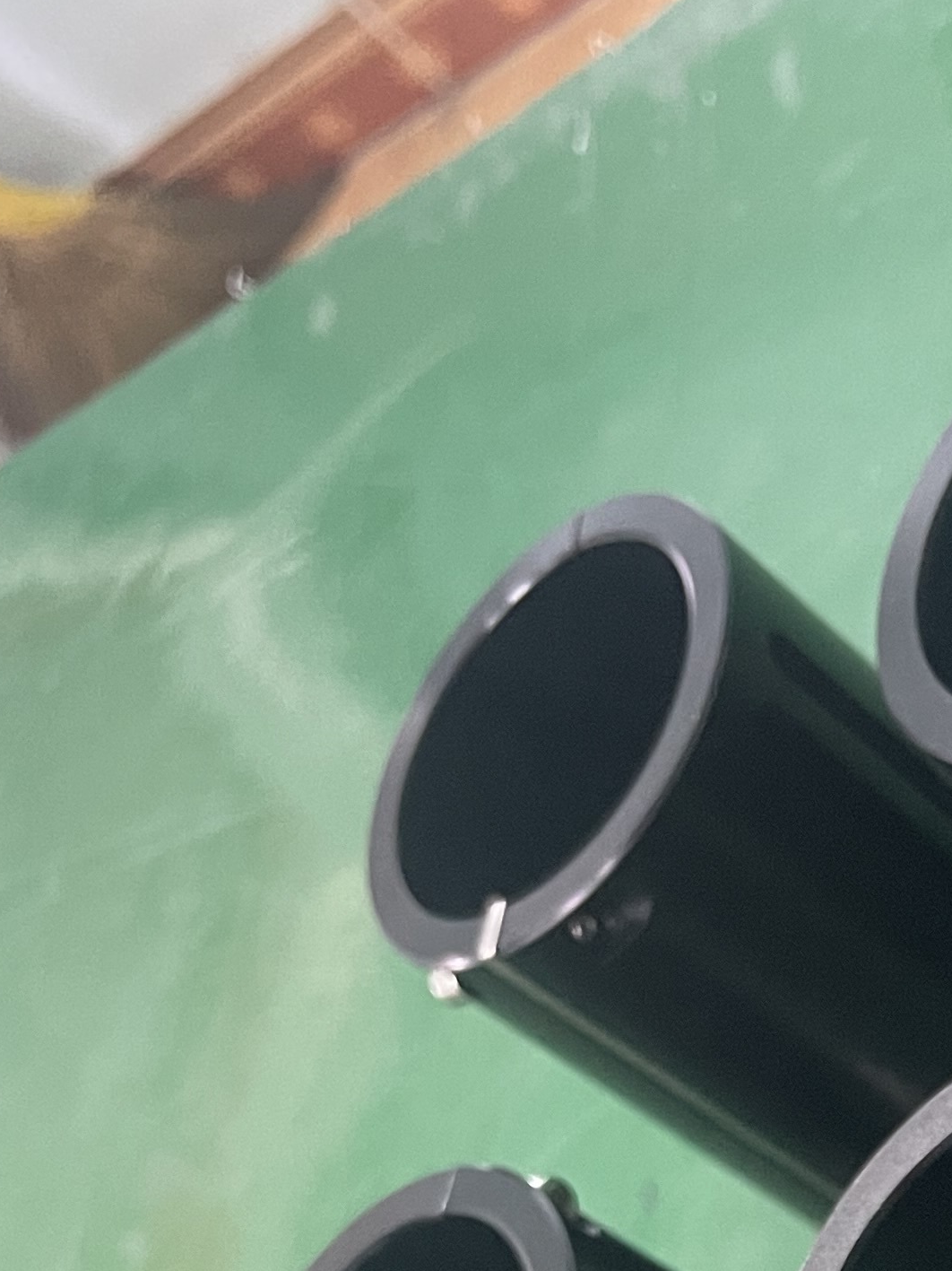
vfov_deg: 22.7
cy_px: 1762
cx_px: 1086
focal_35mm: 74
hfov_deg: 19.0
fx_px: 2715
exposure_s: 1/33
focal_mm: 4.2
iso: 320
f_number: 1.6
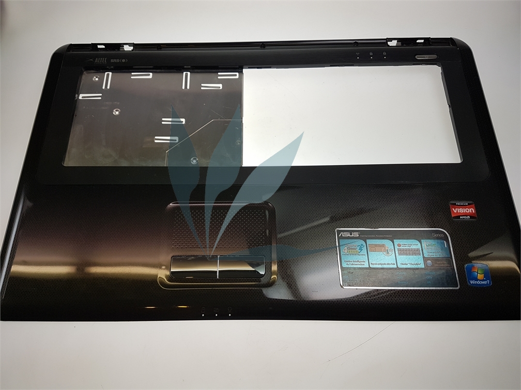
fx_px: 391
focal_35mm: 26
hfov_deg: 67.3
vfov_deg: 53.1
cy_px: 195
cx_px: 260
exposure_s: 1/268
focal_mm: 4.2
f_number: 1.7
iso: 40
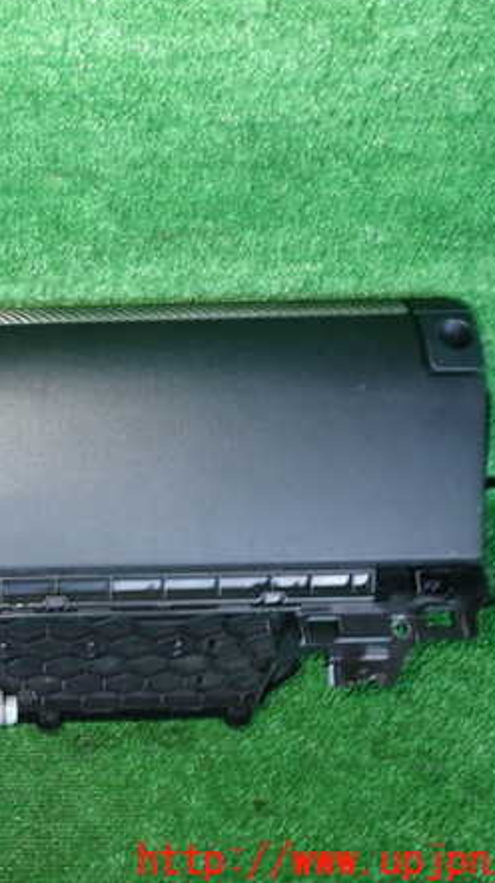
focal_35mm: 37
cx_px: -10
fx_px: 865
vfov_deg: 54.0
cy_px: 438
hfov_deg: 29.6
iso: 160
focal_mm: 4.5
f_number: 2
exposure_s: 1/60
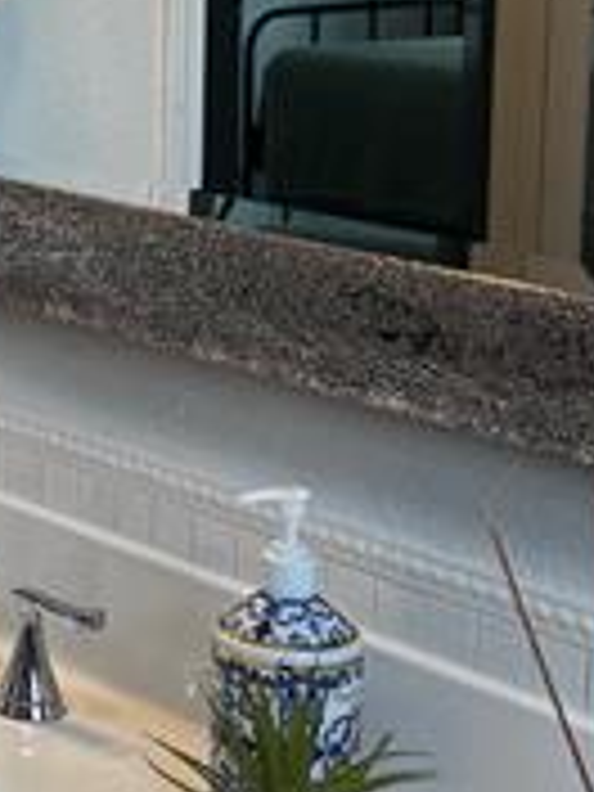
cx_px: -284
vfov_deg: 18.6
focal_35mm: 105
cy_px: 180
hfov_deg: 13.3
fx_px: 2402
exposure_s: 1/120
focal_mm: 6.76
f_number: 1.78
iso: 100
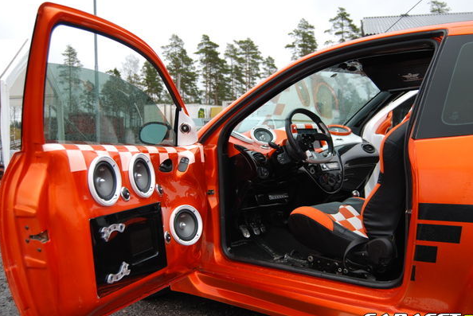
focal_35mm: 42
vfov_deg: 31.9
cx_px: 244
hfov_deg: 46.4
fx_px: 552
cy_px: 155
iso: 100
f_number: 5
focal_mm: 26
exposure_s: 1/100
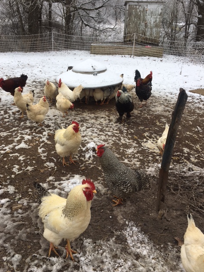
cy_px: 139
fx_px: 236
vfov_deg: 60.0
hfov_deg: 46.8
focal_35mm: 30
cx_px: 102
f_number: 2.2
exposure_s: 1/950
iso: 25
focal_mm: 4.15
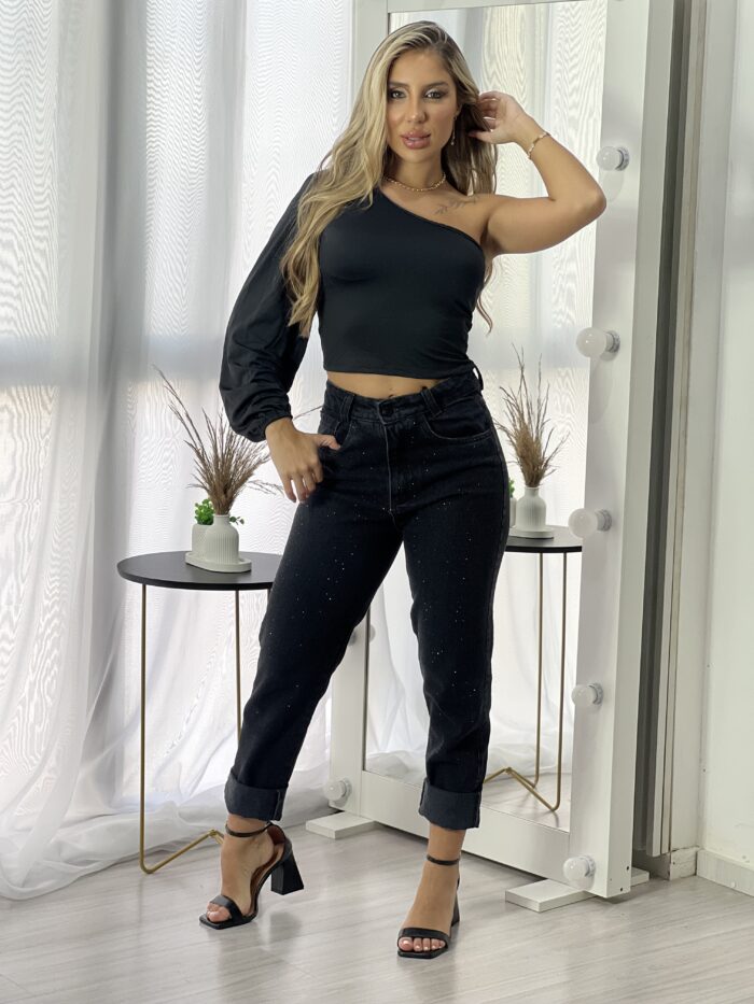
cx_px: 377
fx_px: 2236
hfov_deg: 19.1
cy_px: 502
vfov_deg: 25.3
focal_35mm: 77
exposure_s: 1/120
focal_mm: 9
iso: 64
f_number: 2.8
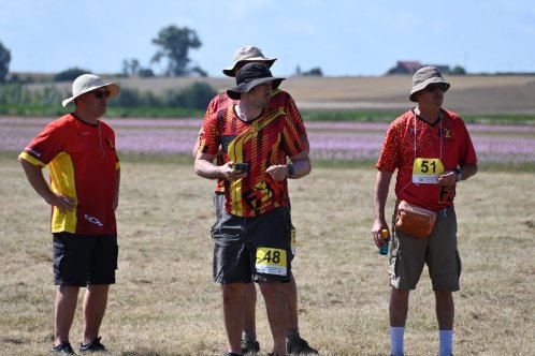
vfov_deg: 4.6
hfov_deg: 6.9
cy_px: 178
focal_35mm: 300
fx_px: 4458
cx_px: 268
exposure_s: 1/1600
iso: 320
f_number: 5.6
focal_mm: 200
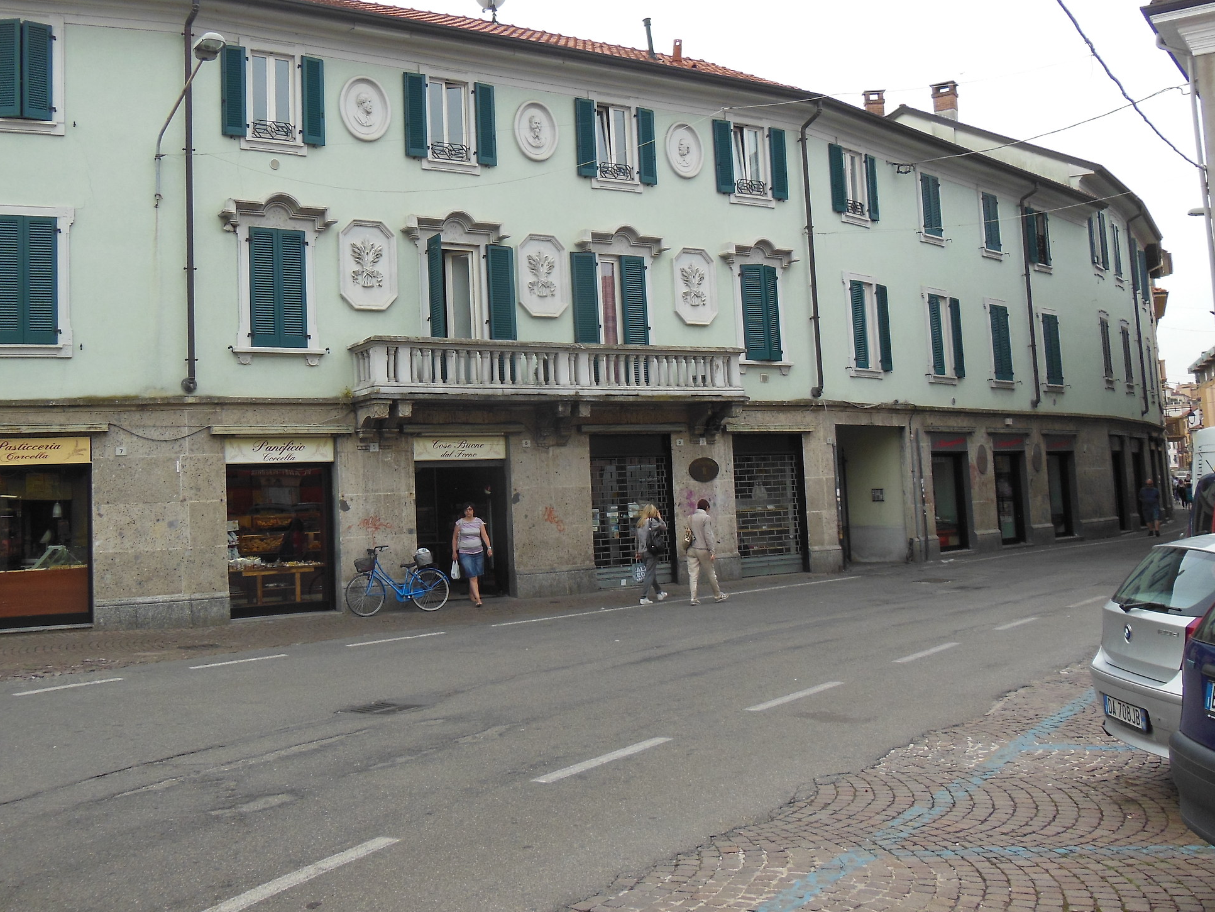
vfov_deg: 39.5
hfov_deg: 51.2
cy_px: 371
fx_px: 1264
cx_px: 515
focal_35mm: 36
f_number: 3.7
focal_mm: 5.2
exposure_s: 1/320
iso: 125
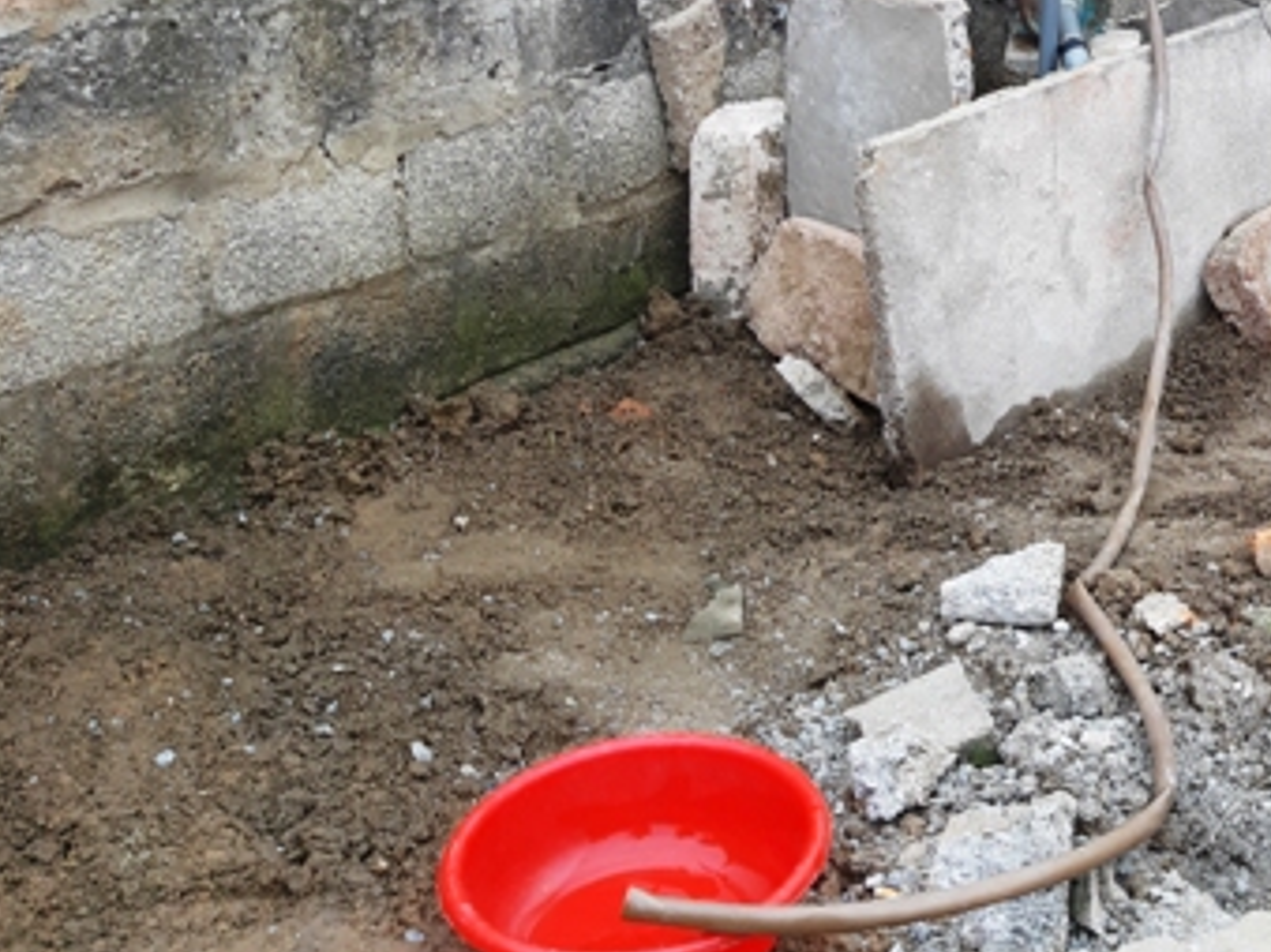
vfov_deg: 27.3
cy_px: 64
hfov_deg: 34.9
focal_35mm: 51
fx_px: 1872
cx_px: 1192
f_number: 1.7
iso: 40
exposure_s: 1/286
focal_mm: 3.93
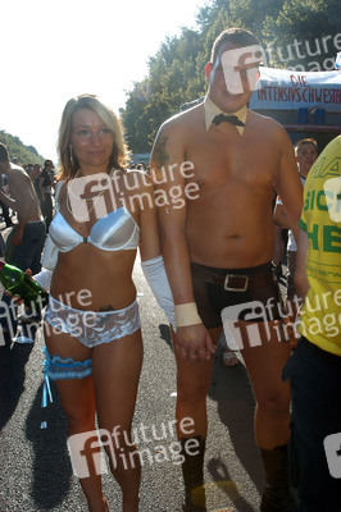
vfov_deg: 53.2
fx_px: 512
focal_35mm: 36
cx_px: 170
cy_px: 256
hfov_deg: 36.8
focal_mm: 24
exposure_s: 1/90
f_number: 13
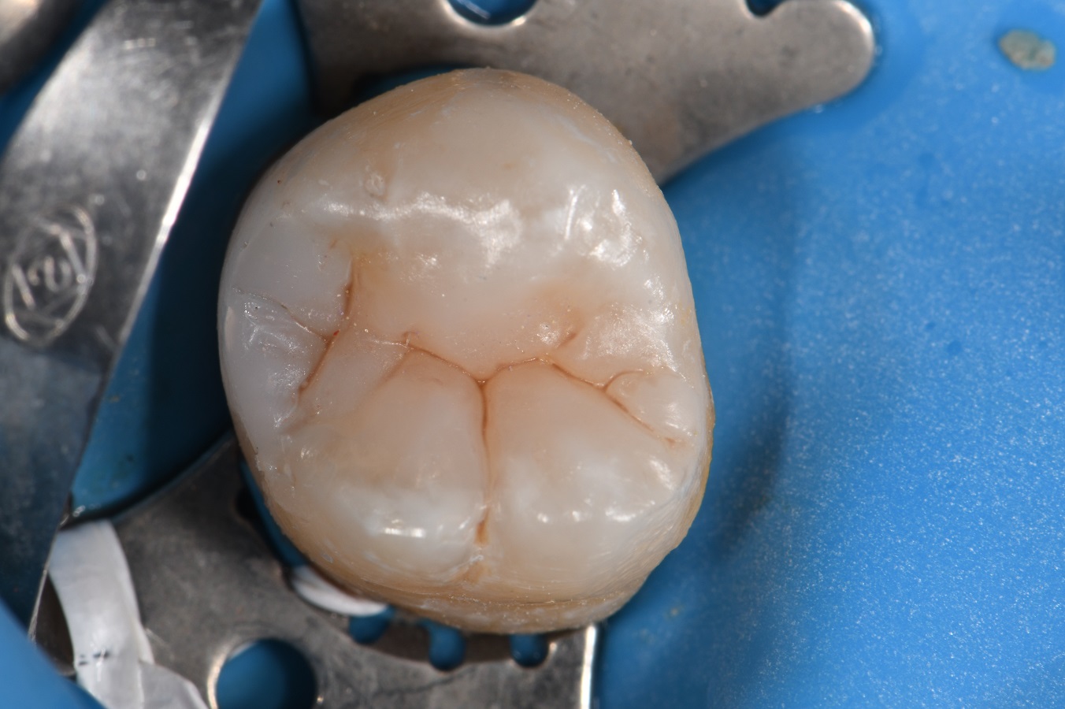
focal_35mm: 157
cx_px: 532
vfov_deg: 8.7
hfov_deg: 13.1
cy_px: 354
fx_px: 4642
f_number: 32
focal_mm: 105
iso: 200
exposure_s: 1/160
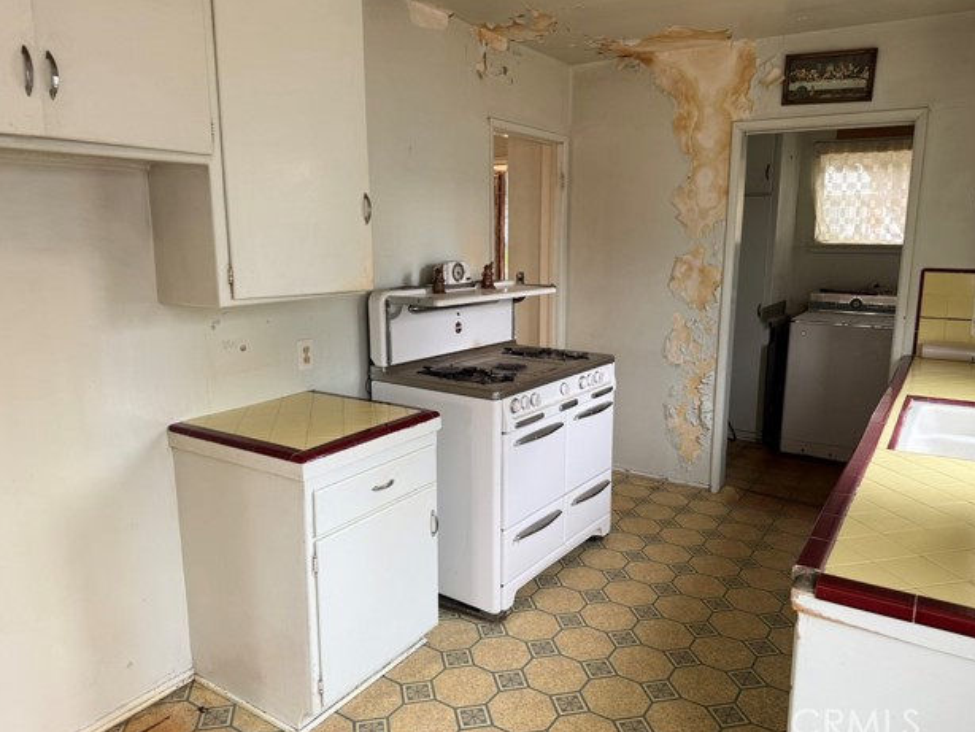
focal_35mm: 25
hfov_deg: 69.4
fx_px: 704
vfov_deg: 54.9
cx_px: 495
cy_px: 365
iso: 160
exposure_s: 1/121
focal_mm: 6.76
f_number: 1.78
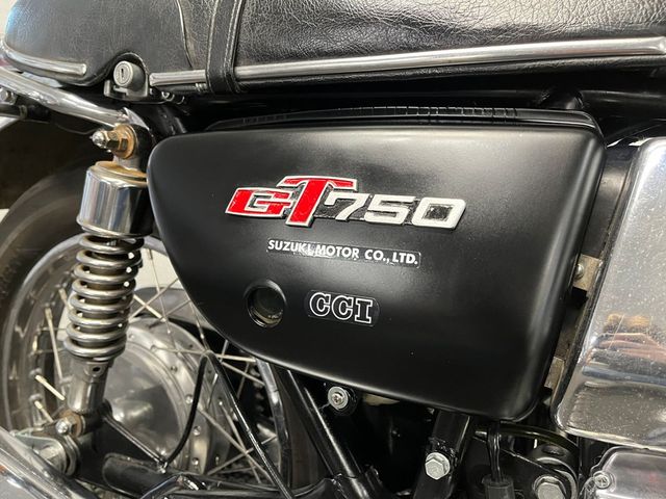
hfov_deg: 67.3
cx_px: 333
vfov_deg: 53.1
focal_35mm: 26
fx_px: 500
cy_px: 250
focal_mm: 5.1
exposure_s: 1/50
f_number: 1.6
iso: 500
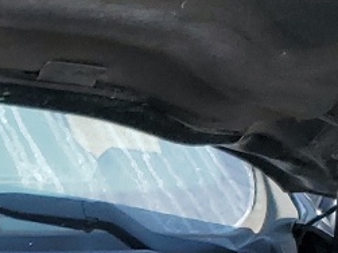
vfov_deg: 8.4
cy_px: 557
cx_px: -471
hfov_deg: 10.3
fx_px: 1620
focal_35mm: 166
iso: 50
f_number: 1.5
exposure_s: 1/1250
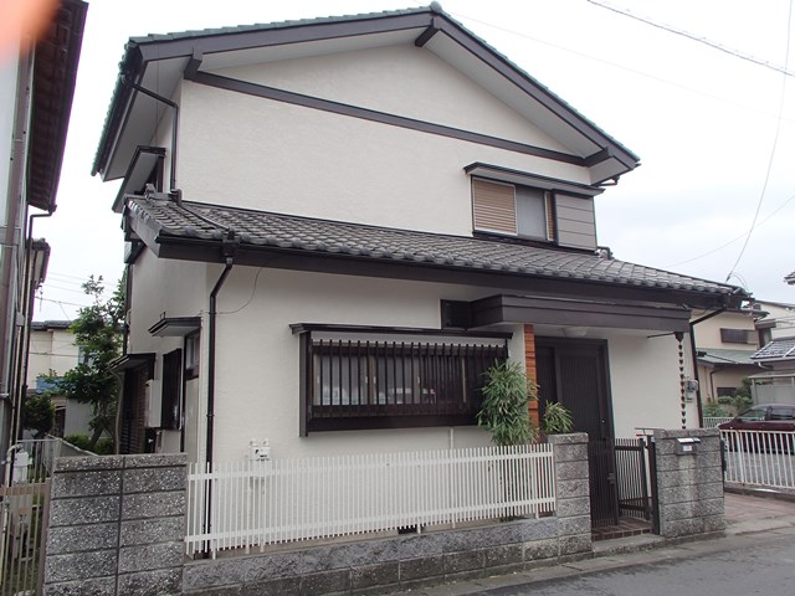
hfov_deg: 63.4
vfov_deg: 49.7
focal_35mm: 28
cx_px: 398
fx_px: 643
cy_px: 298
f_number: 3.9
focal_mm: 5
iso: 100
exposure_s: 1/160
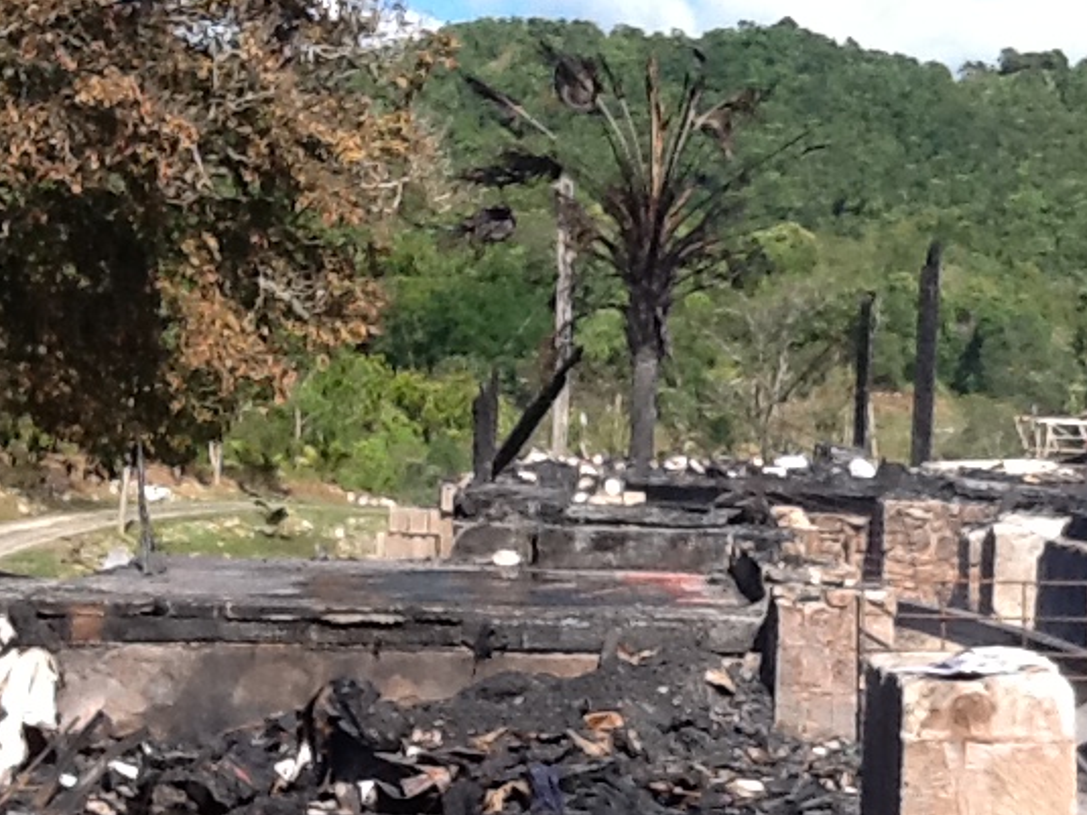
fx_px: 2480
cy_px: 683
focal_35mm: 79
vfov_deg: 18.4
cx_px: 776
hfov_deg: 24.5
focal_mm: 2.03
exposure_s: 1/891
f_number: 2.4
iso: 40
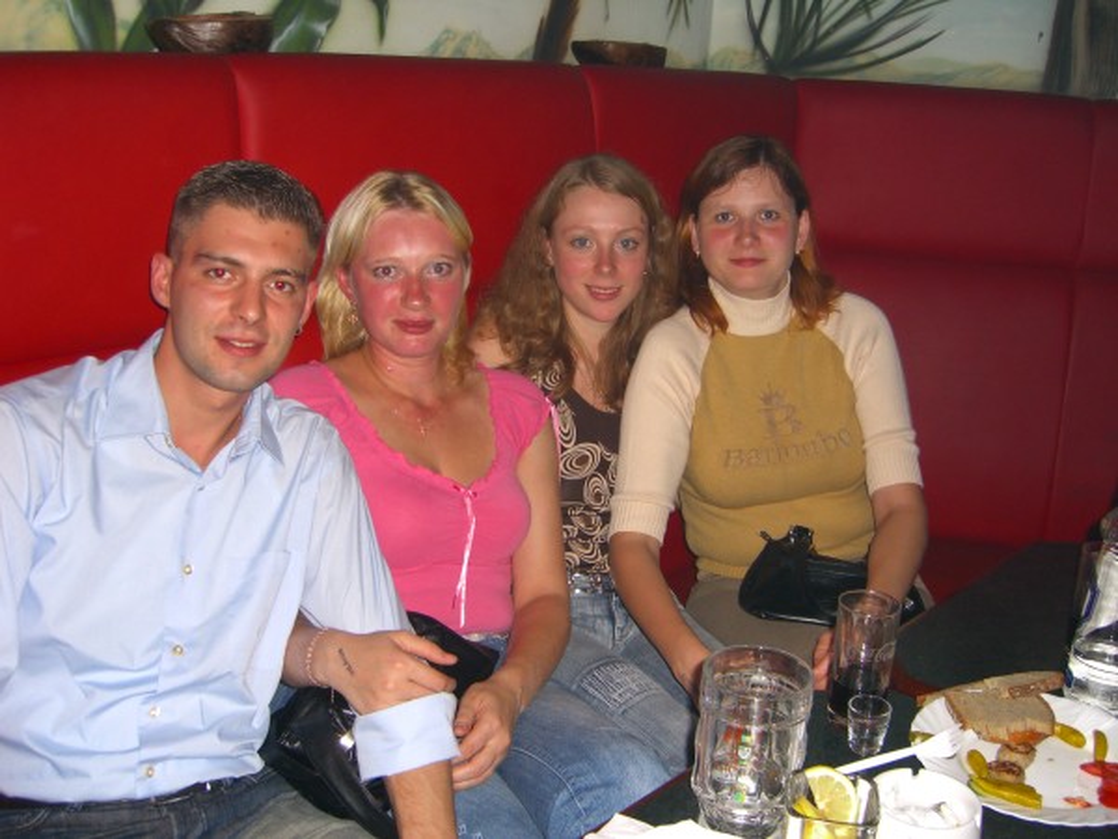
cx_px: 559
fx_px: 1227
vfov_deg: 37.7
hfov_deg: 49.0
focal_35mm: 38
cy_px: 420
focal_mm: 7.9
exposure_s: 1/60
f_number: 2.8
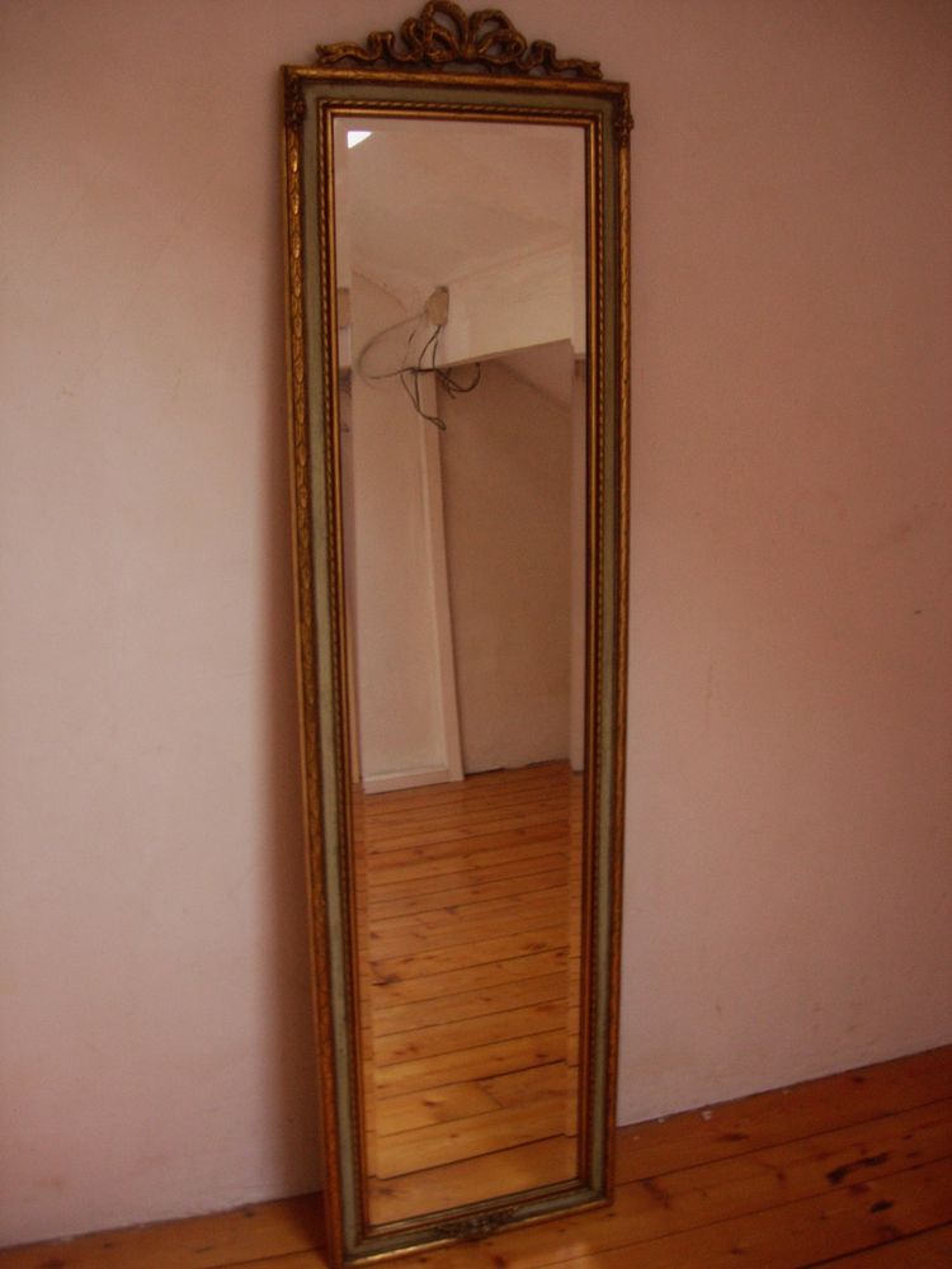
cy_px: 634
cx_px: 476
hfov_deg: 37.7
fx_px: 1393
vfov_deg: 49.0
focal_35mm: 38
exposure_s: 1/3.2
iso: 200
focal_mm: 7.8
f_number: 2.8
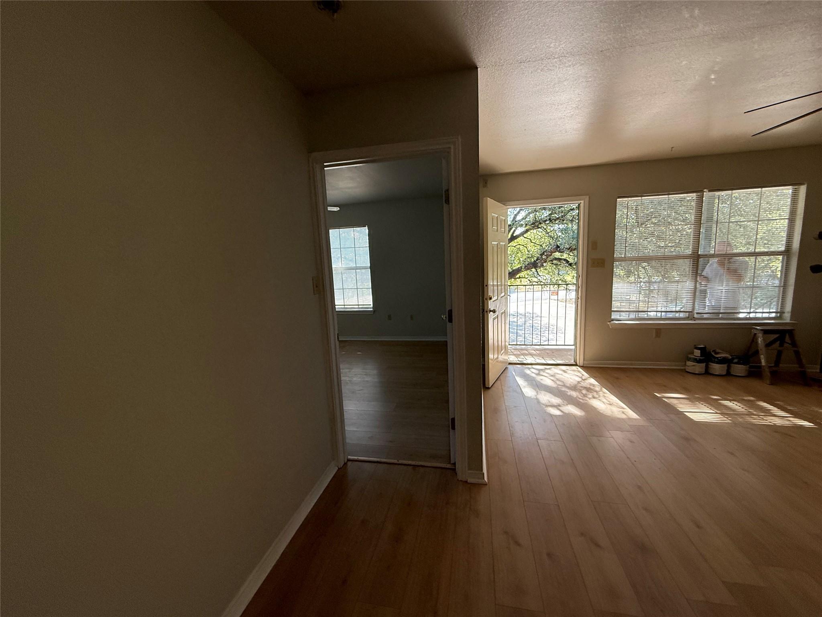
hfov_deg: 102.1
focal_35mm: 14
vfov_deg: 85.7
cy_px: 308
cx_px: 411
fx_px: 332
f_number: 2.2
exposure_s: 1/99
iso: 125
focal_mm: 2.22
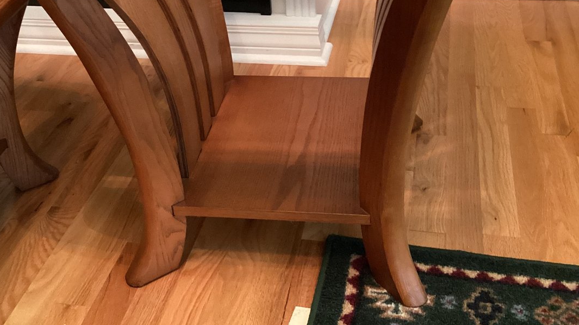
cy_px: 69
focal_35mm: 48
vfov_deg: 24.6
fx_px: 737
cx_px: 268
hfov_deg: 42.9
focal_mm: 3.3
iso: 320
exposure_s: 1/40
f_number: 2.4
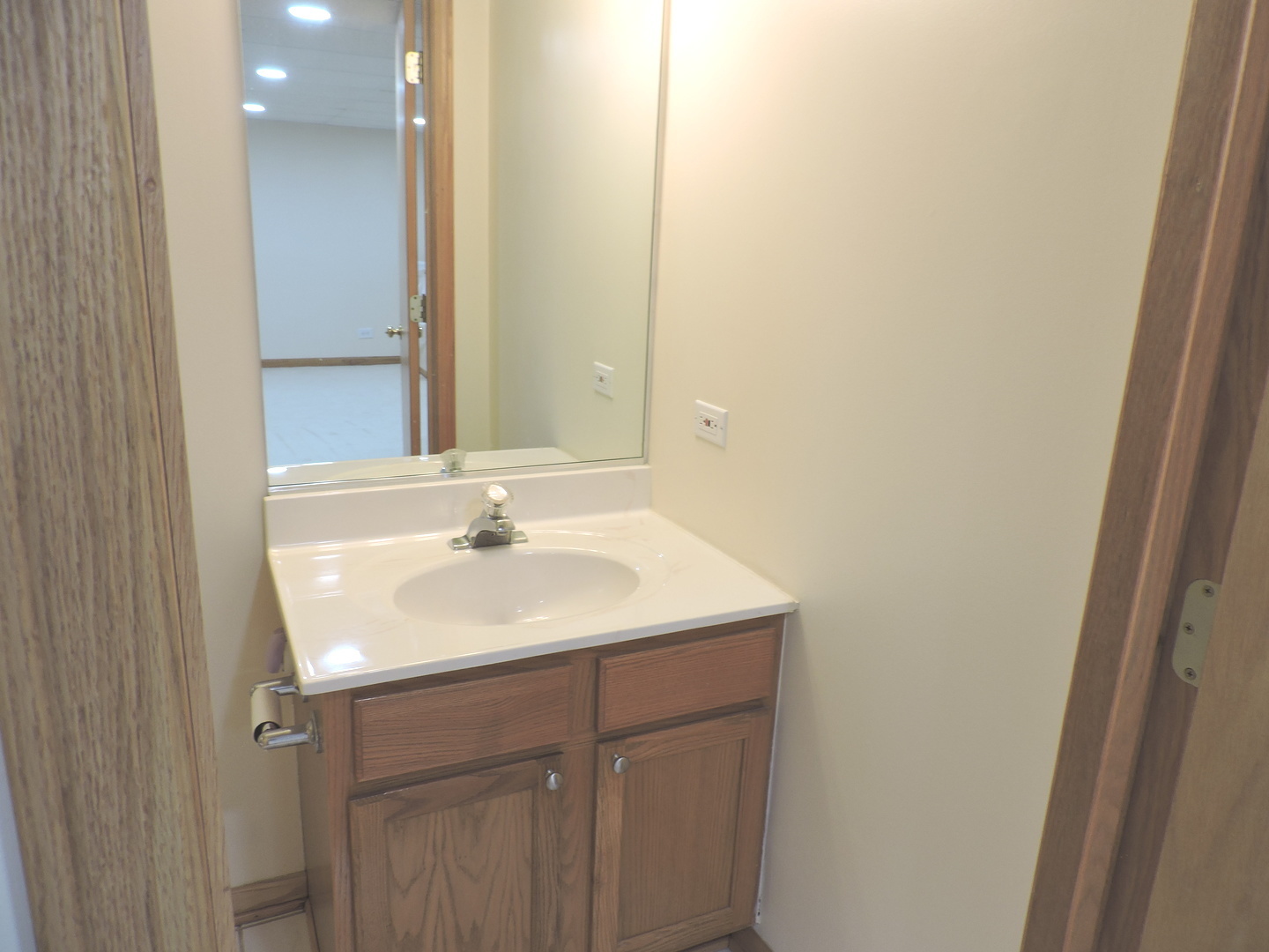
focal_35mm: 24
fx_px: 880
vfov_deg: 56.8
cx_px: 634
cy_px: 476
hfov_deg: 71.6
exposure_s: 1/30
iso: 100
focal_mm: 4.3
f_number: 3
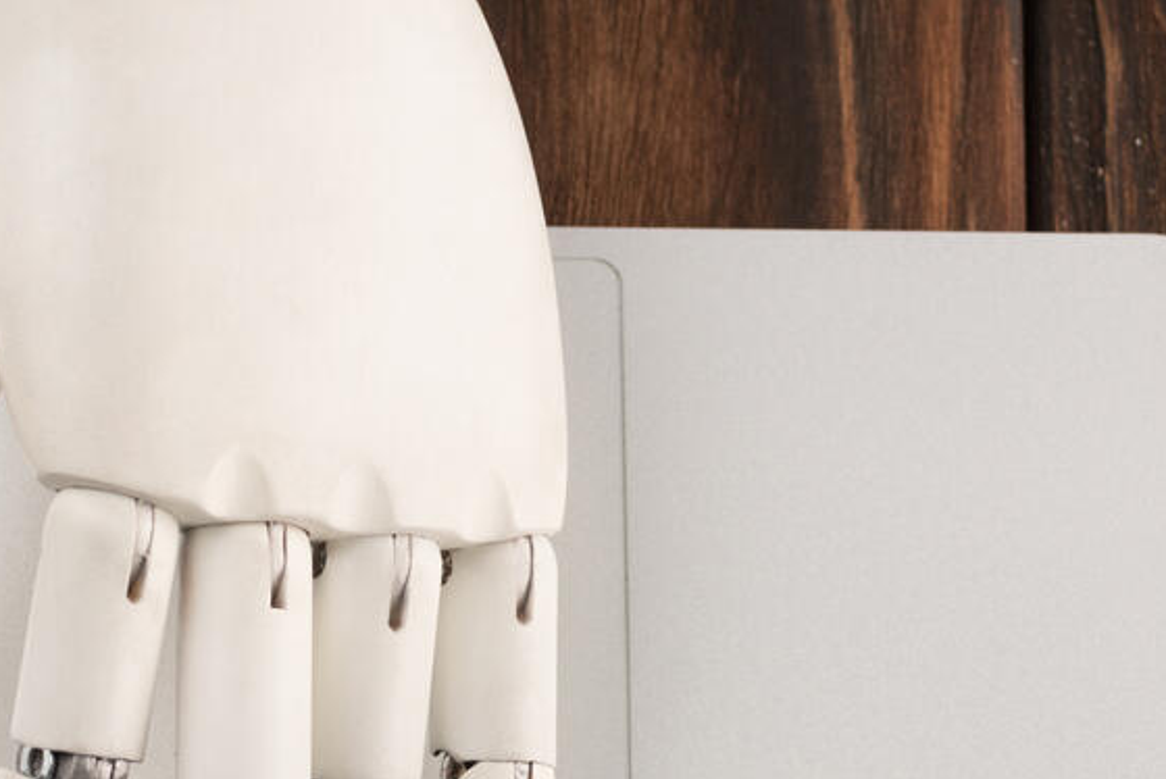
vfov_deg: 5.5
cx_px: 90
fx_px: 8101
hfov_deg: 8.2
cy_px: 955
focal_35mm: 250
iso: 100
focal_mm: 70
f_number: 6.3
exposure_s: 1/200
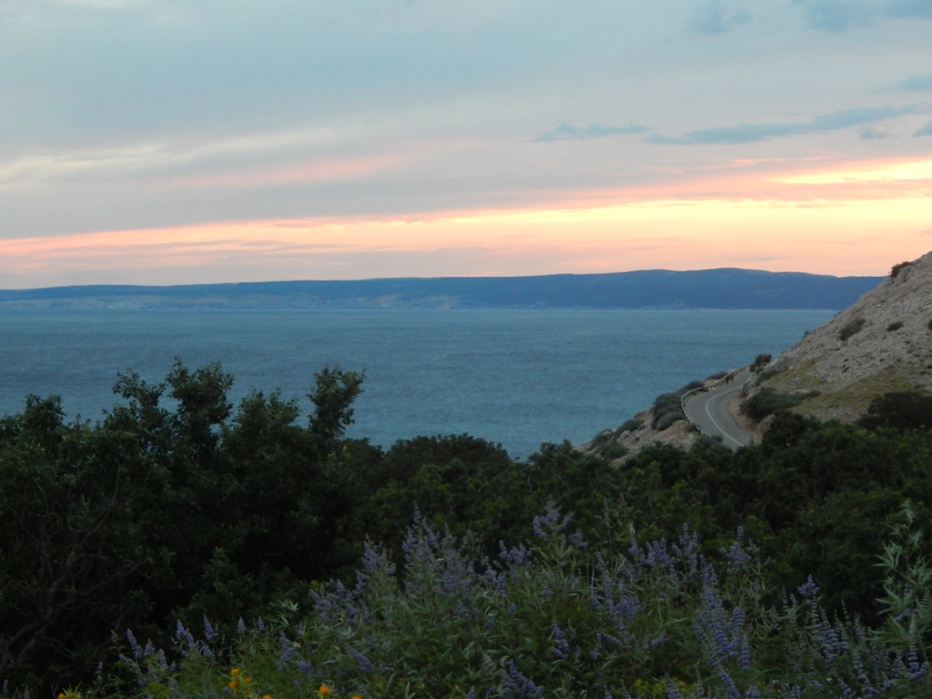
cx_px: 466
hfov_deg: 23.0
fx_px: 2289
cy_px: 350
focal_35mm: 85
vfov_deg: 17.4
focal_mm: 15.3
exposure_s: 1/30
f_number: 4.3
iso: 360
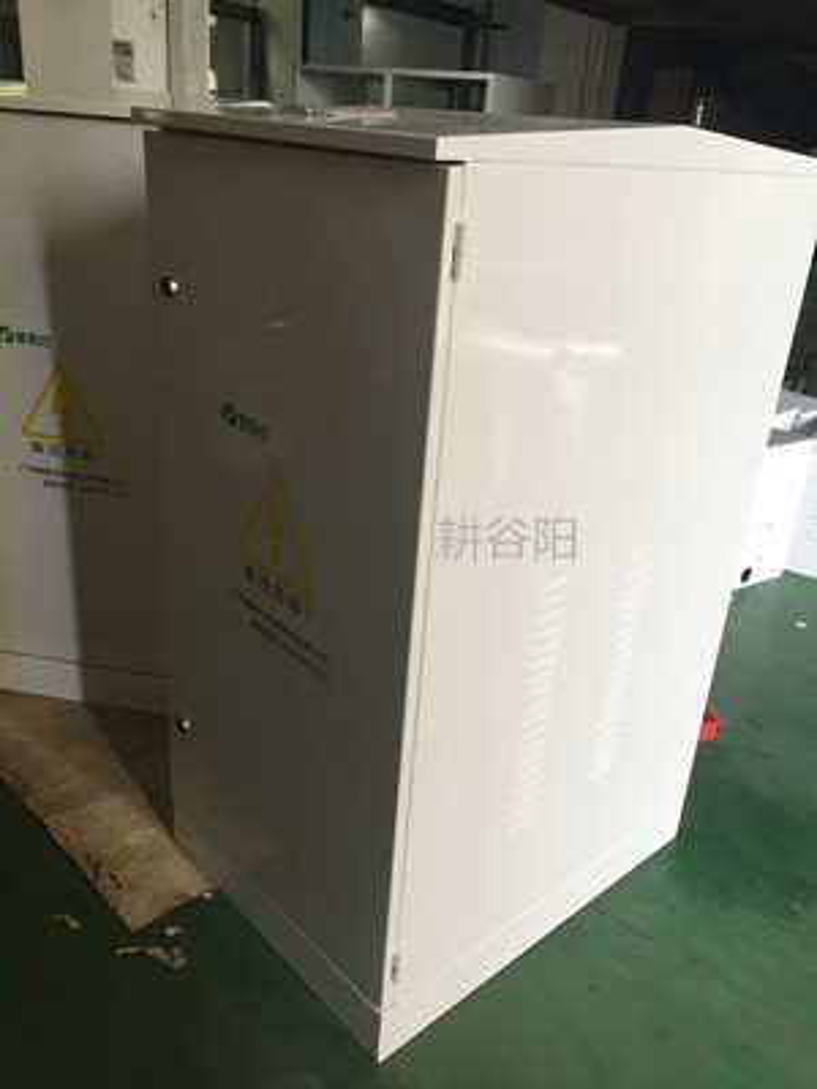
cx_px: 408
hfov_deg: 48.2
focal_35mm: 29
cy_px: 544
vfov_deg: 61.7
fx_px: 913
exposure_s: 1/40
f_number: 2.2
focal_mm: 4.15
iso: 32
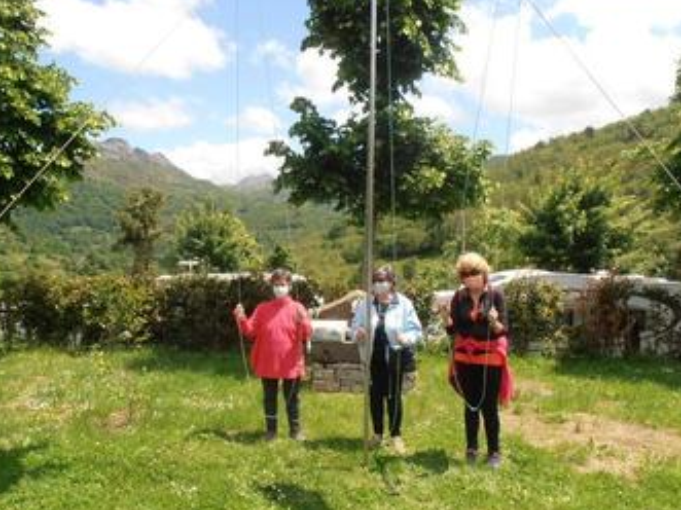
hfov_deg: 61.7
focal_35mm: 29
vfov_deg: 48.1
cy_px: 288
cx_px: 339
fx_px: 570
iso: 200
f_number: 7.9
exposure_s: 1/320
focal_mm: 4.2
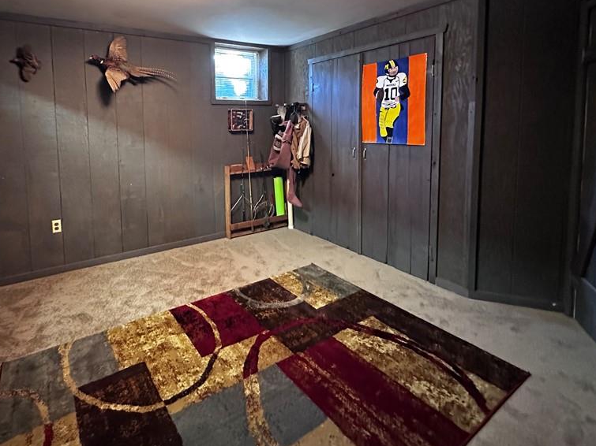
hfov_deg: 83.2
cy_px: 147
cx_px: 227
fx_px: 327
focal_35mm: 19
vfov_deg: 66.7
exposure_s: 1/60
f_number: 2.2
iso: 1250
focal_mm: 2.22
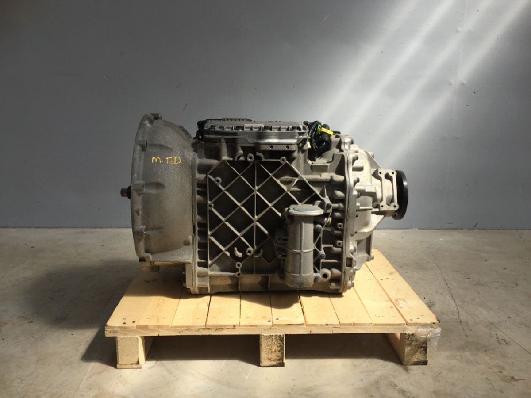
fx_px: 445
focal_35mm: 29
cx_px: 266
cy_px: 199
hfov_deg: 61.7
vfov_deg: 48.2
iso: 32
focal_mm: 4.15
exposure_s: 1/964
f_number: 2.2
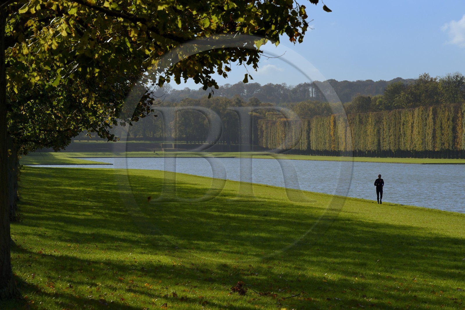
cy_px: 155
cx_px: 232
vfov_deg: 9.5
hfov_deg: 14.2
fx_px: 1872
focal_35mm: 145
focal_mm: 145
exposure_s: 1/250
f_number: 16
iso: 200
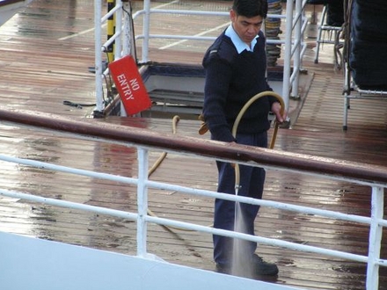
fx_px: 3052
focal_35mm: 273
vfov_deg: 5.4
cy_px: 130
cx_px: 213
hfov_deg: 7.3
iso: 200
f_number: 3.2
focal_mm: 39.8
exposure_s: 1/200
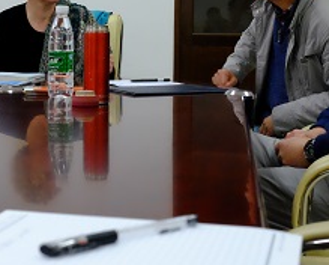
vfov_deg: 19.9
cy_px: 87
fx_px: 751
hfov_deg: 24.7
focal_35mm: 77
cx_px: 128
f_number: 6.4
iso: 6400
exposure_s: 1/90
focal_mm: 26.6
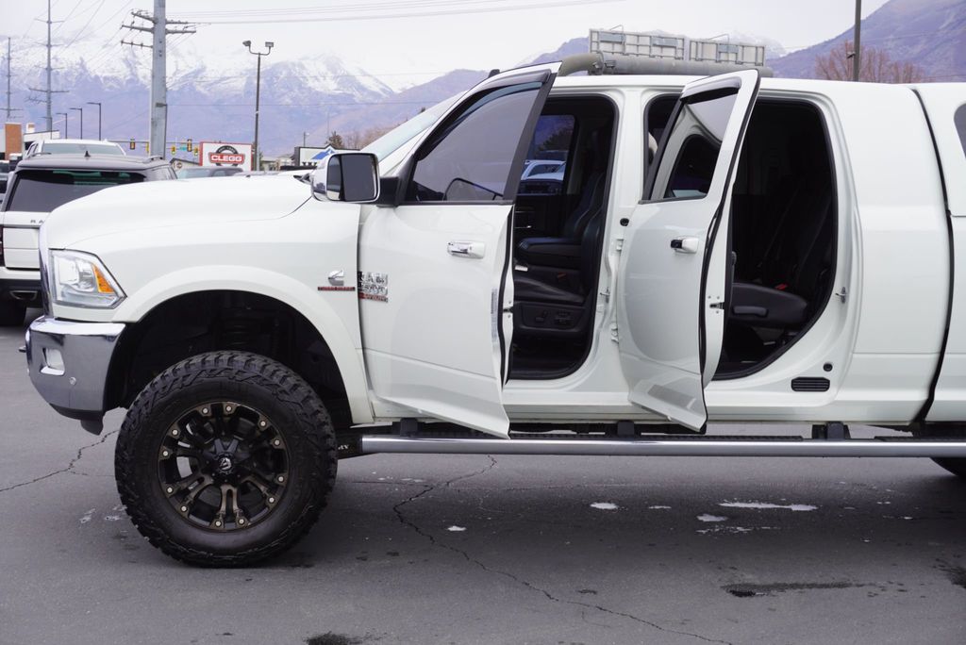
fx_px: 1450
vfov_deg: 25.1
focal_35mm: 54
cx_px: 483
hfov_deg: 36.9
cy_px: 322
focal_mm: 36
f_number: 8
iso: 100
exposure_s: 1/100
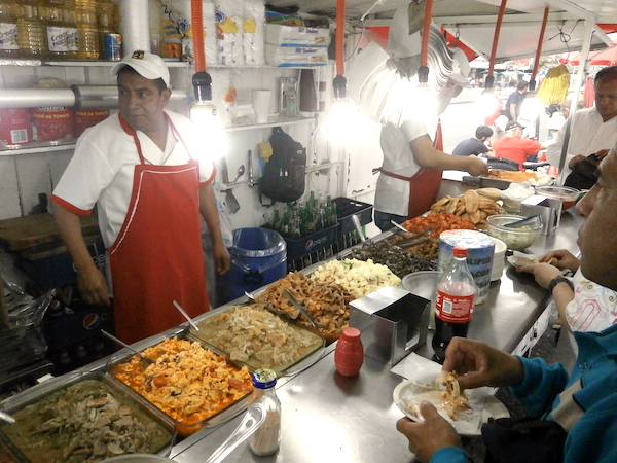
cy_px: 232
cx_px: 308
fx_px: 463
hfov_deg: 67.3
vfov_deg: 53.1
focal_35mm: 26
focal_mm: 4.7
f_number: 2.8
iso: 640
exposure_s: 1/250
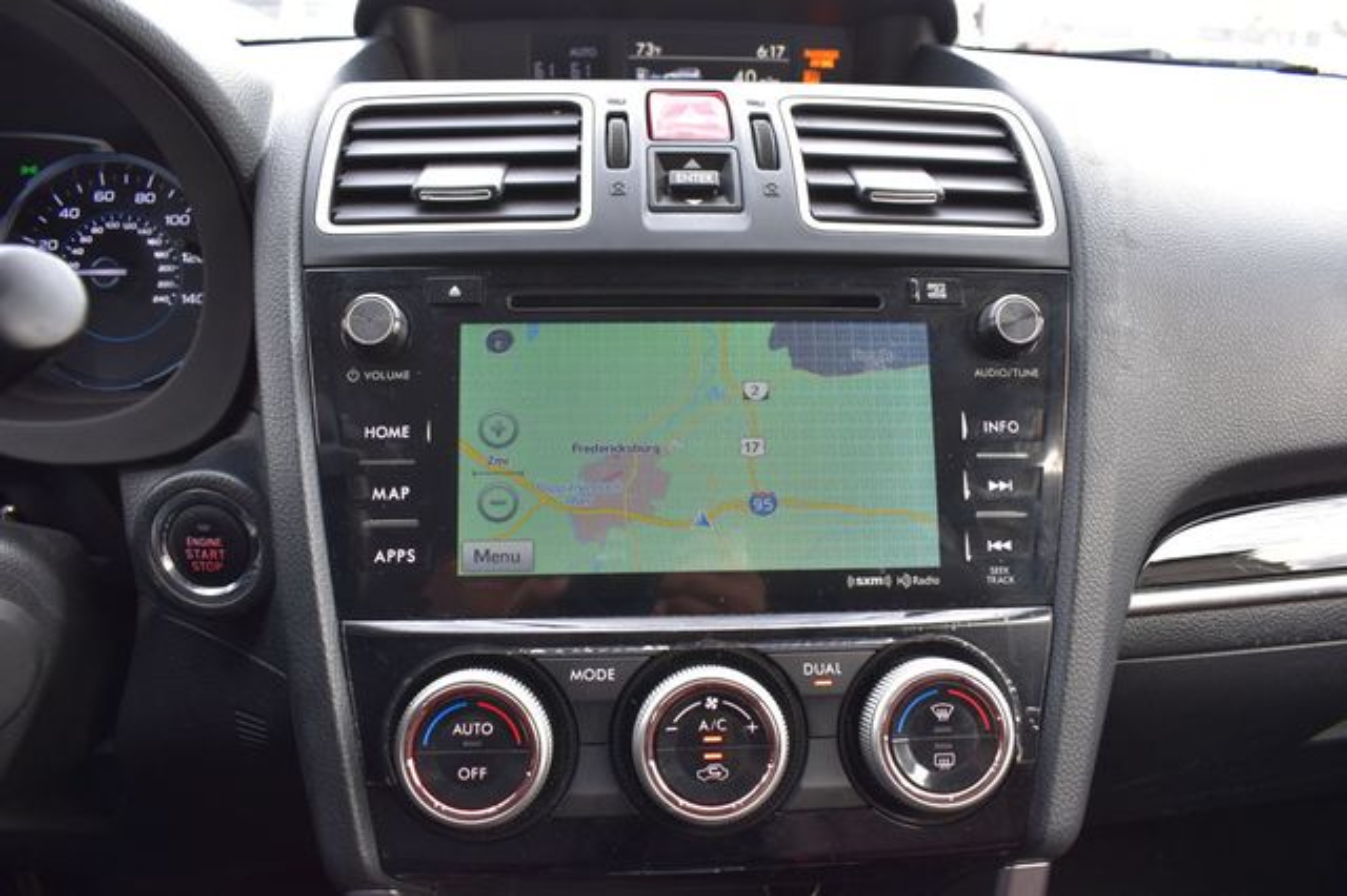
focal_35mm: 27
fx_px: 1010
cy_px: 448
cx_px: 674
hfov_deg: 67.4
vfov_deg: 47.9
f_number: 7.1
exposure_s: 1/40
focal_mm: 18
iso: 400
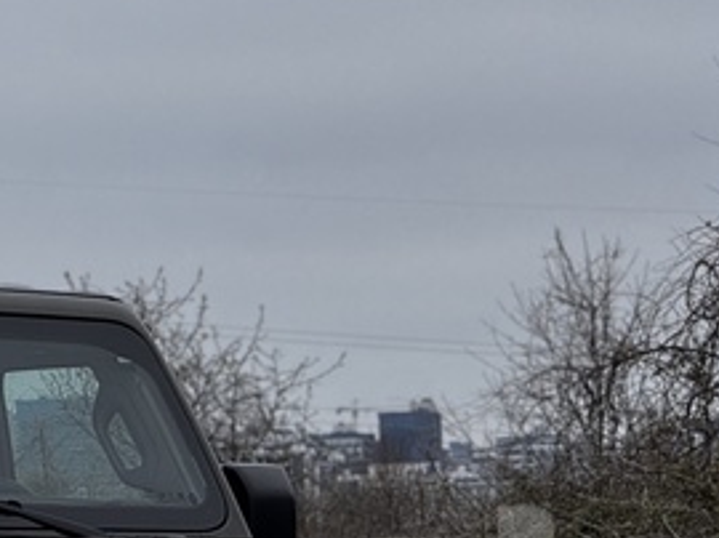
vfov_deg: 4.2
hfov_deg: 5.5
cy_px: 589
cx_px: -178
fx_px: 7388
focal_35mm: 356
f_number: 2.8
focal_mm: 15.66
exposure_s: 1/341
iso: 50
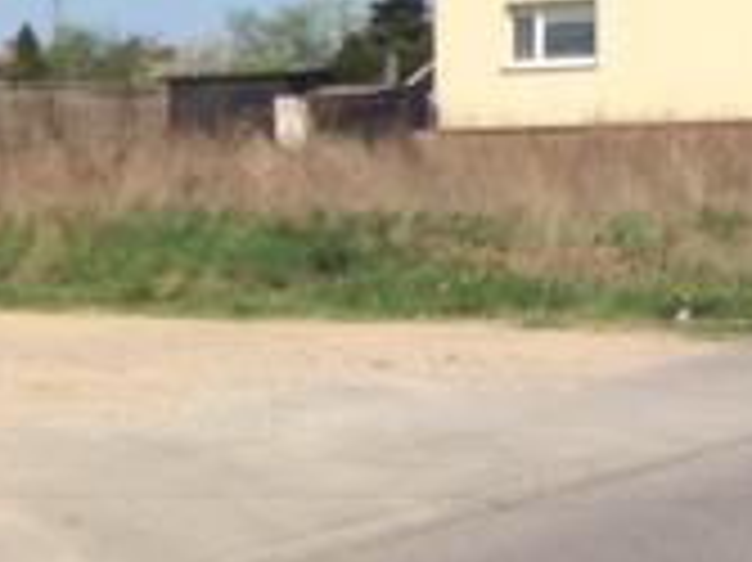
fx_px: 2453
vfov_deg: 13.1
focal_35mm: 113
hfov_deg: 16.8
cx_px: -104
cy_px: 299
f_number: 2.2
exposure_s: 1/2415
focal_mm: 4.15
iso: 32
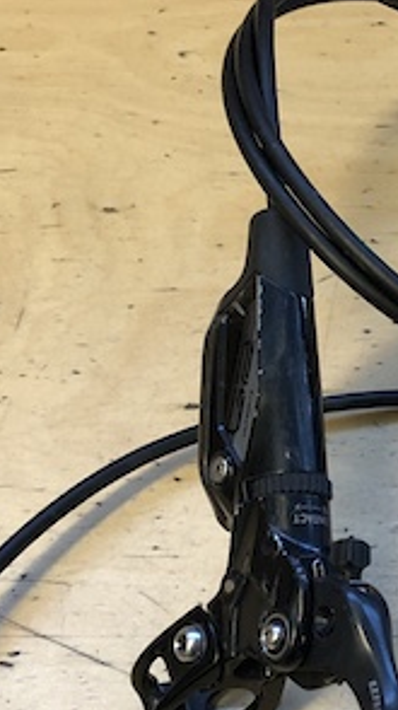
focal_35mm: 83
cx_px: 417
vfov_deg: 25.3
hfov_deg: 14.3
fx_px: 1560
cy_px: 526
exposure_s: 1/20
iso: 40
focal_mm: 3.99
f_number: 1.8
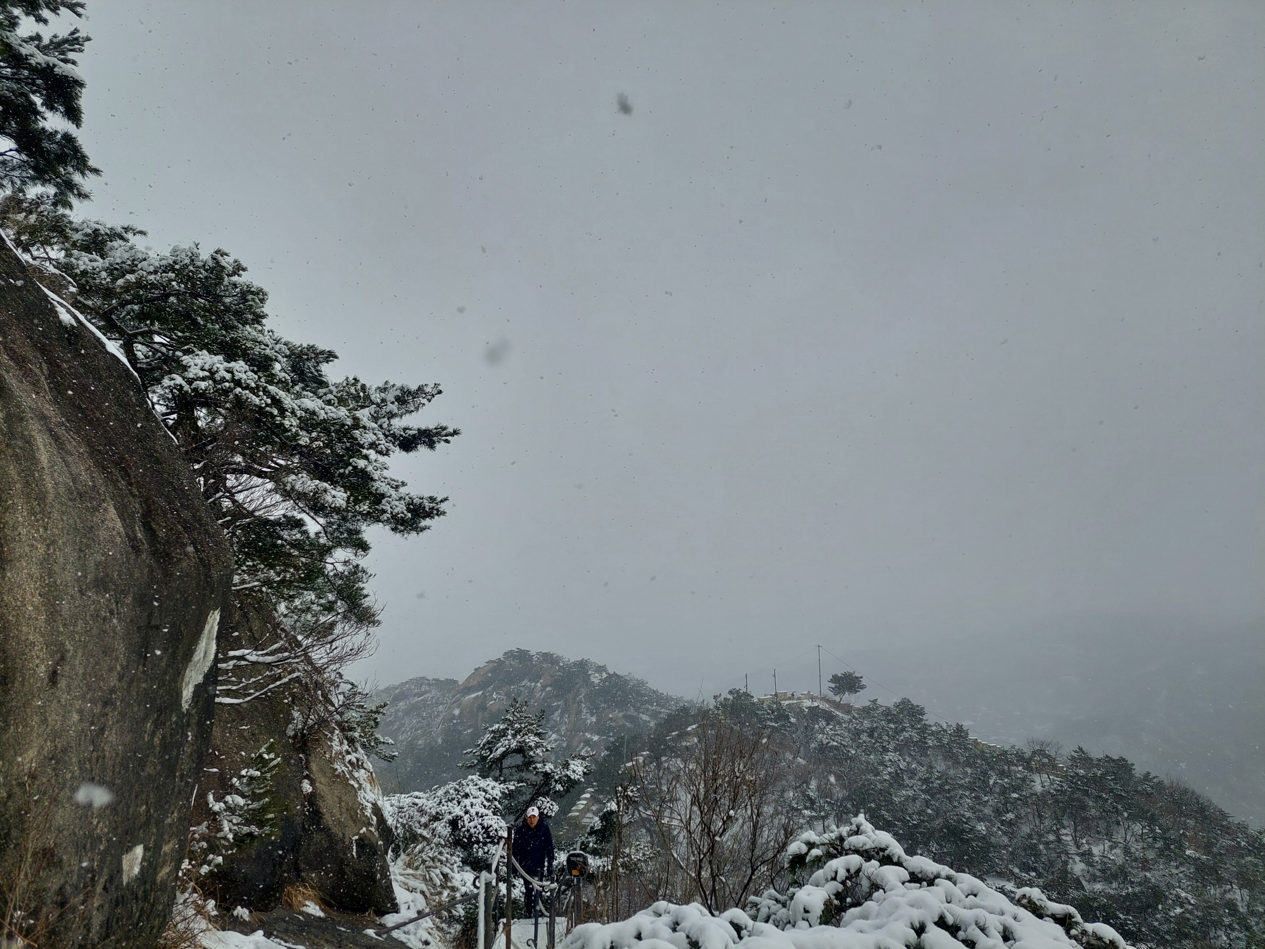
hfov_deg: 69.4
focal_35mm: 25
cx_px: 632
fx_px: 914
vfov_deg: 54.9
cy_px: 474
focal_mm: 5.23
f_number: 1.8
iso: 40
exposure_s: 1/1274
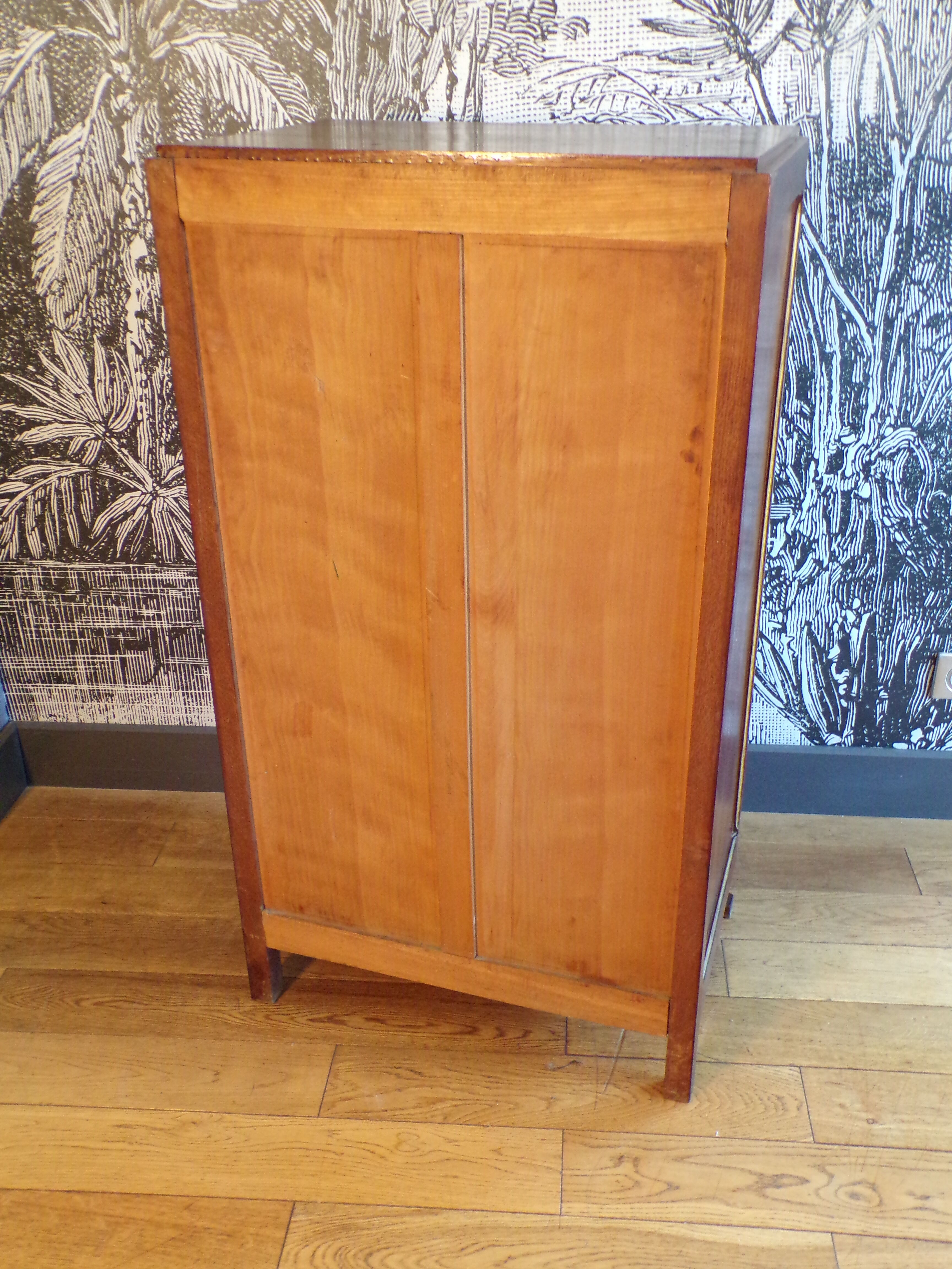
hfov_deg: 44.2
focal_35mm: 32
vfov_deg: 56.8
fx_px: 1173
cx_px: 476
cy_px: 634
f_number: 3.2
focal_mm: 5.8
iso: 477
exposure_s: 1/17
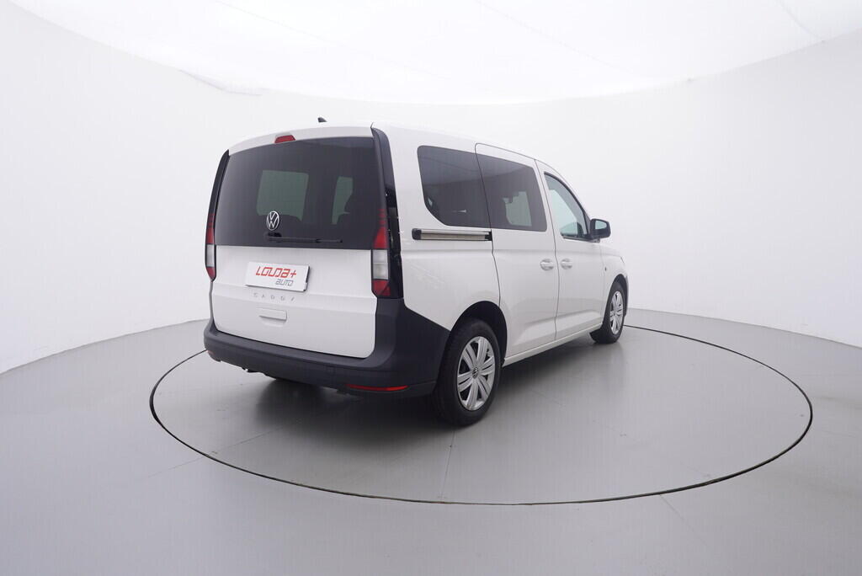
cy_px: 288
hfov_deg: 77.3
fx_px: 539
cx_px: 431
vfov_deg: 56.2
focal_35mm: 22
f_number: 5
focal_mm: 15
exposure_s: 1/80
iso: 200
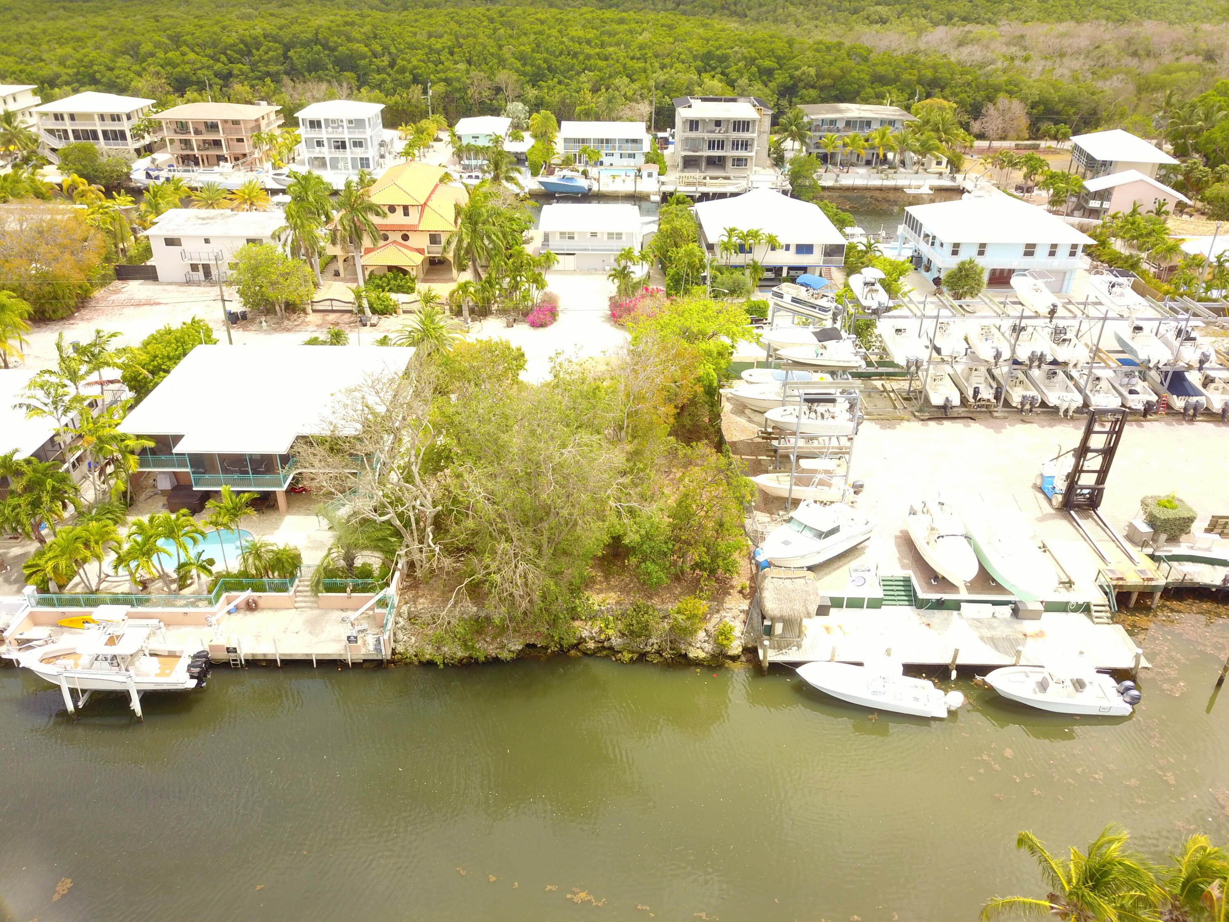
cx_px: 614
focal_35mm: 26
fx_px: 923
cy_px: 461
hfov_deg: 67.3
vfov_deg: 53.1
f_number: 2.2
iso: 100
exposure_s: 1/483
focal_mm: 4.73
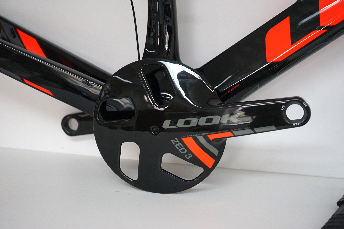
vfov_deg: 25.0
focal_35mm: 54
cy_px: 114
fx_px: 516
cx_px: 172
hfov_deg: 36.9
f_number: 5
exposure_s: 1/160
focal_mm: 54
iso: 3200
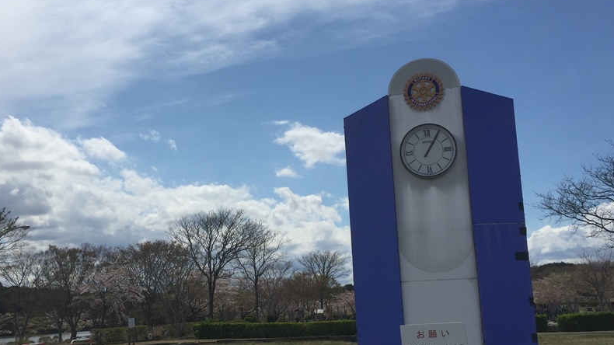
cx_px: 272
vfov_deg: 29.6
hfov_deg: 50.4
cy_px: 205
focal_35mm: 40
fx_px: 651
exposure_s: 1/5650
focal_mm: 4.15
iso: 32
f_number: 2.2
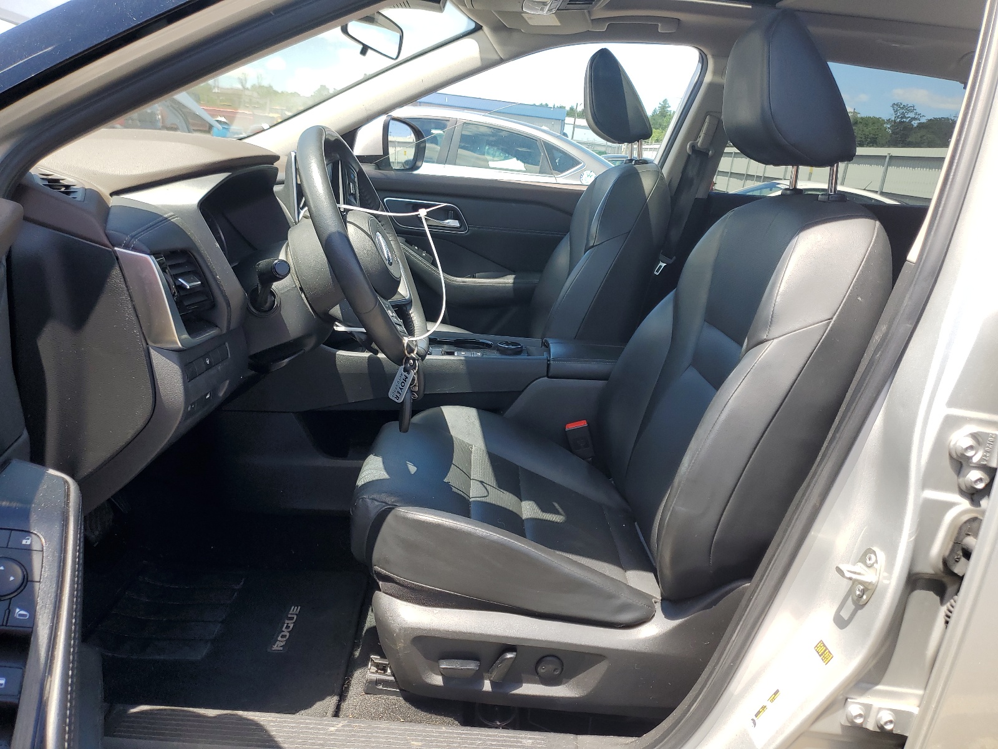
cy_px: 374
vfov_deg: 53.1
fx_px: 750
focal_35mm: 26
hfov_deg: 67.3
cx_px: 499
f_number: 1.5
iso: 50
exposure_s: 1/833
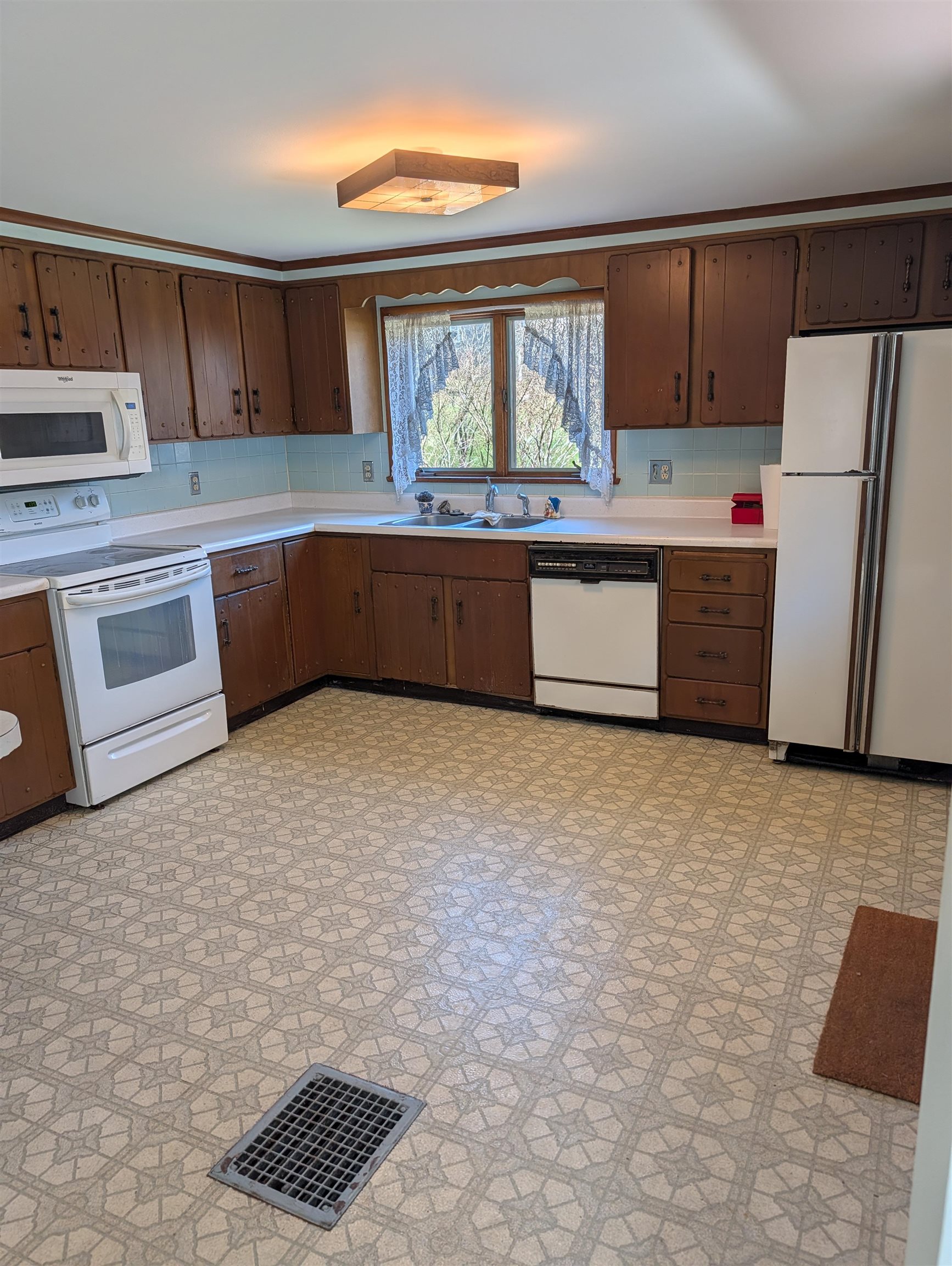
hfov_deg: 56.9
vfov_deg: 71.5
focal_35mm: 24
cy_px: 633
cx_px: 476
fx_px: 878
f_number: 1.68
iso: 22
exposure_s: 1/405
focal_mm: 6.9
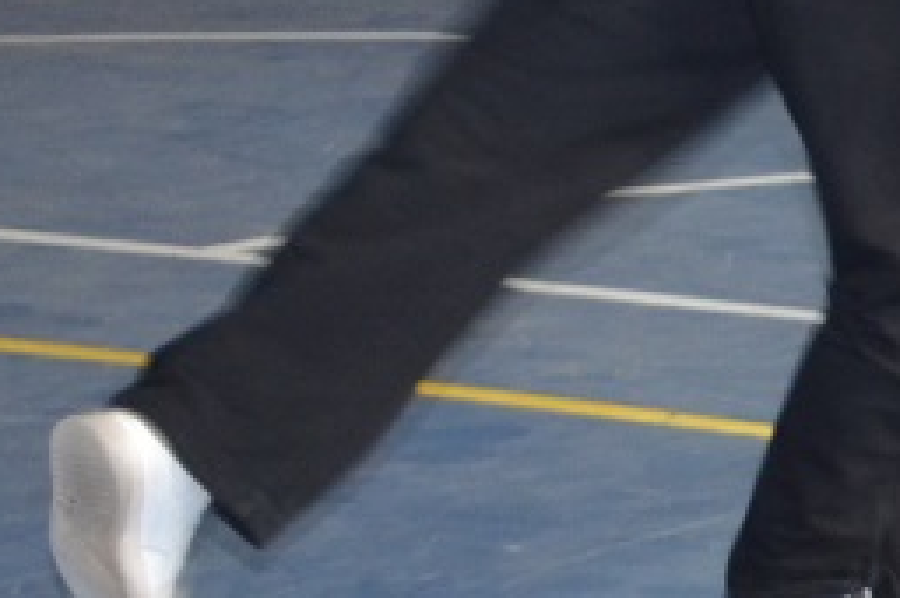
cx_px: 2436
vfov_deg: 4.8
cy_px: -638
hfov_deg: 6.8
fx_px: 7016
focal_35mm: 281
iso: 500
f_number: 4
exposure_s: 1/60
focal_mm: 32
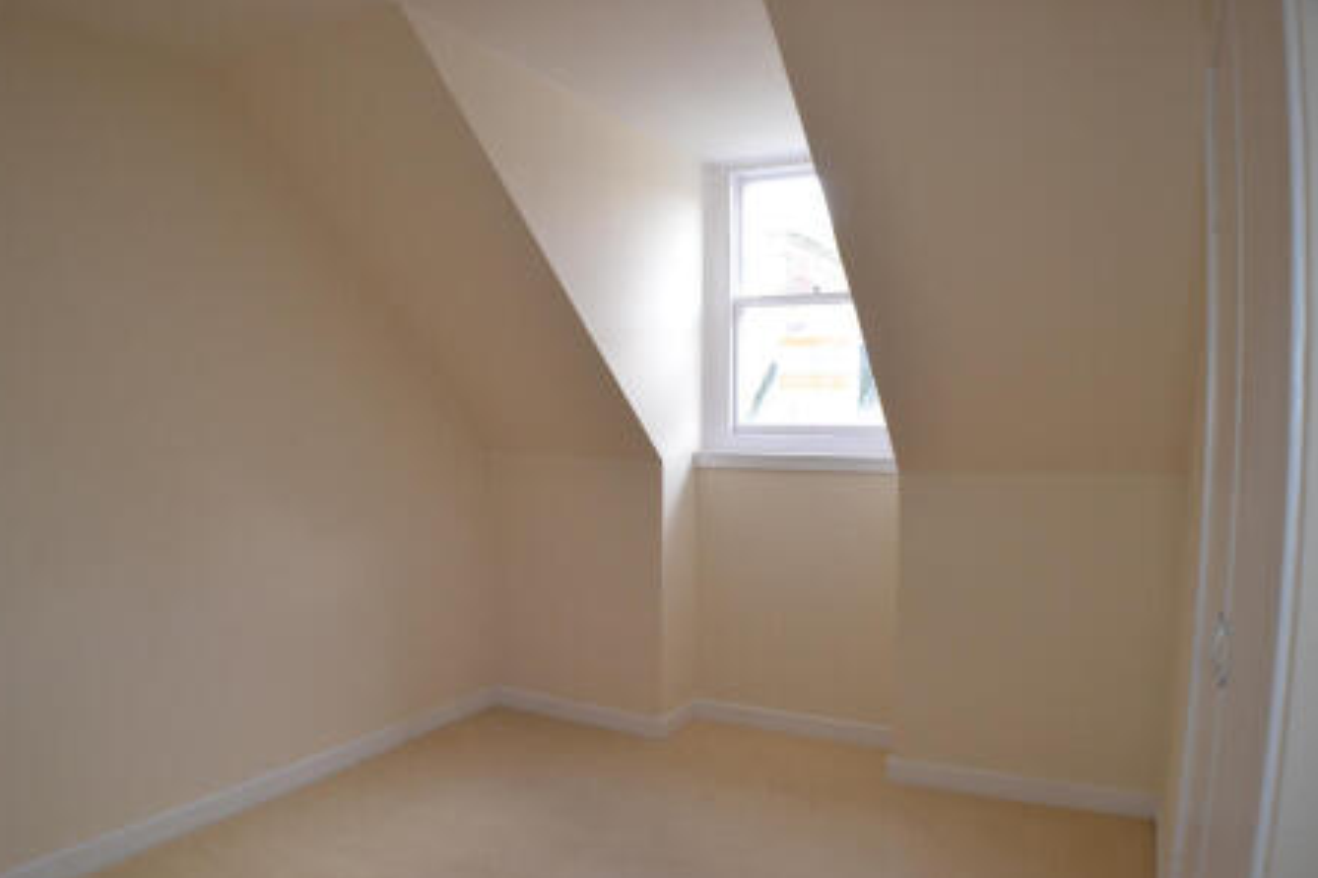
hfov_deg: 58.7
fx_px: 1171
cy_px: 466
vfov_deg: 41.1
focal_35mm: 32
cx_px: 638
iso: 400
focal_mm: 20
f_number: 4
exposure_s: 1/80
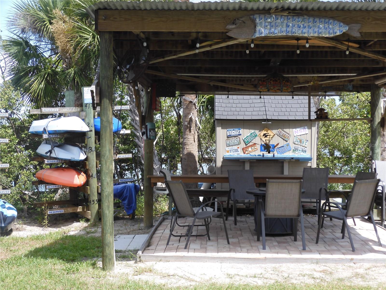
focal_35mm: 50
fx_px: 558
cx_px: 193
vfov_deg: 29.1
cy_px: 145
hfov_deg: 38.2
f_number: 4
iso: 100
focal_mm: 8.9
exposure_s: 1/320
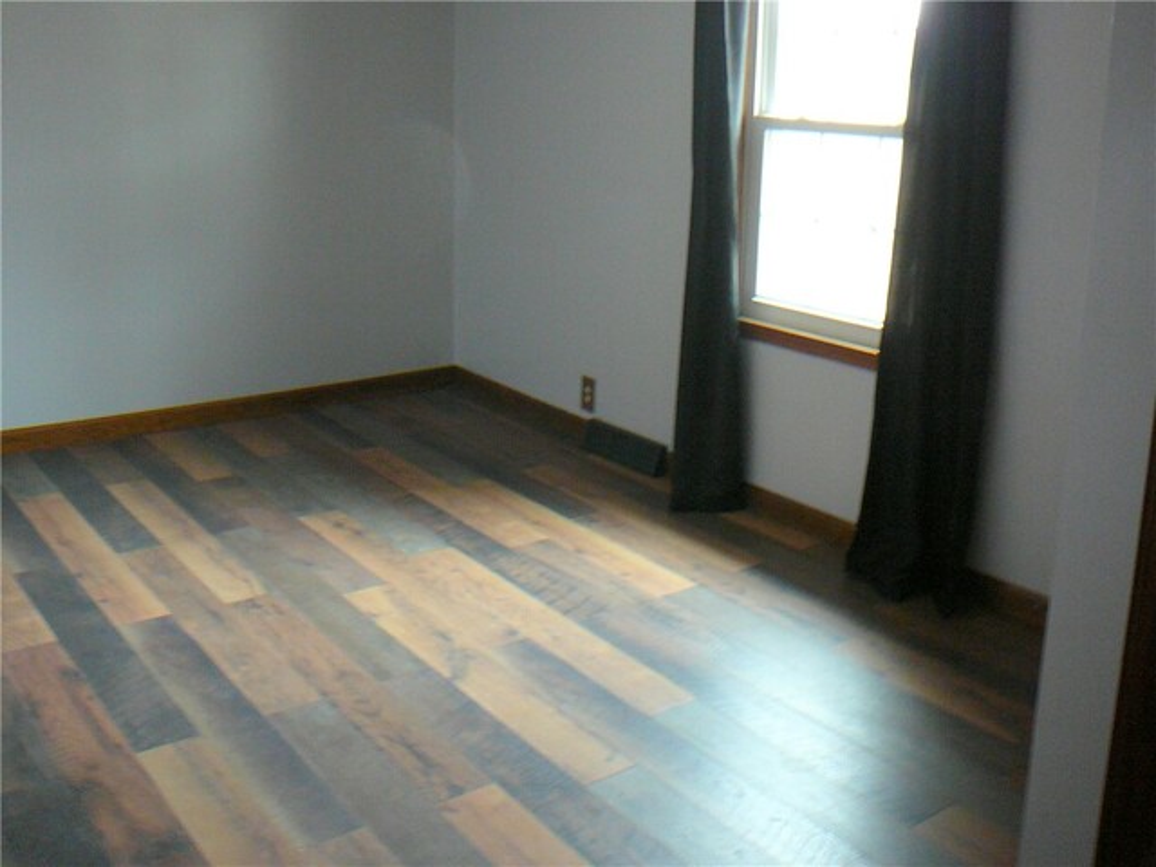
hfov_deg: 52.6
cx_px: 578
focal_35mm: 35
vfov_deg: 40.7
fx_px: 1169
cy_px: 434
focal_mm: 5.2
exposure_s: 1/8
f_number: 2.8
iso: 200
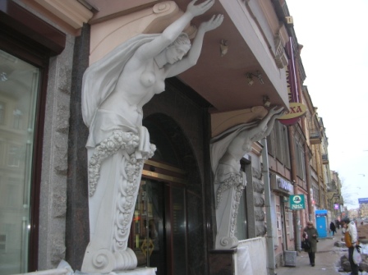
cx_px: 184
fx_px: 372
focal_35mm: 35
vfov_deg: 40.6
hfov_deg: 52.7
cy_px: 138
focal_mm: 5.8
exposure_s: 1/30
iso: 50
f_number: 2.8
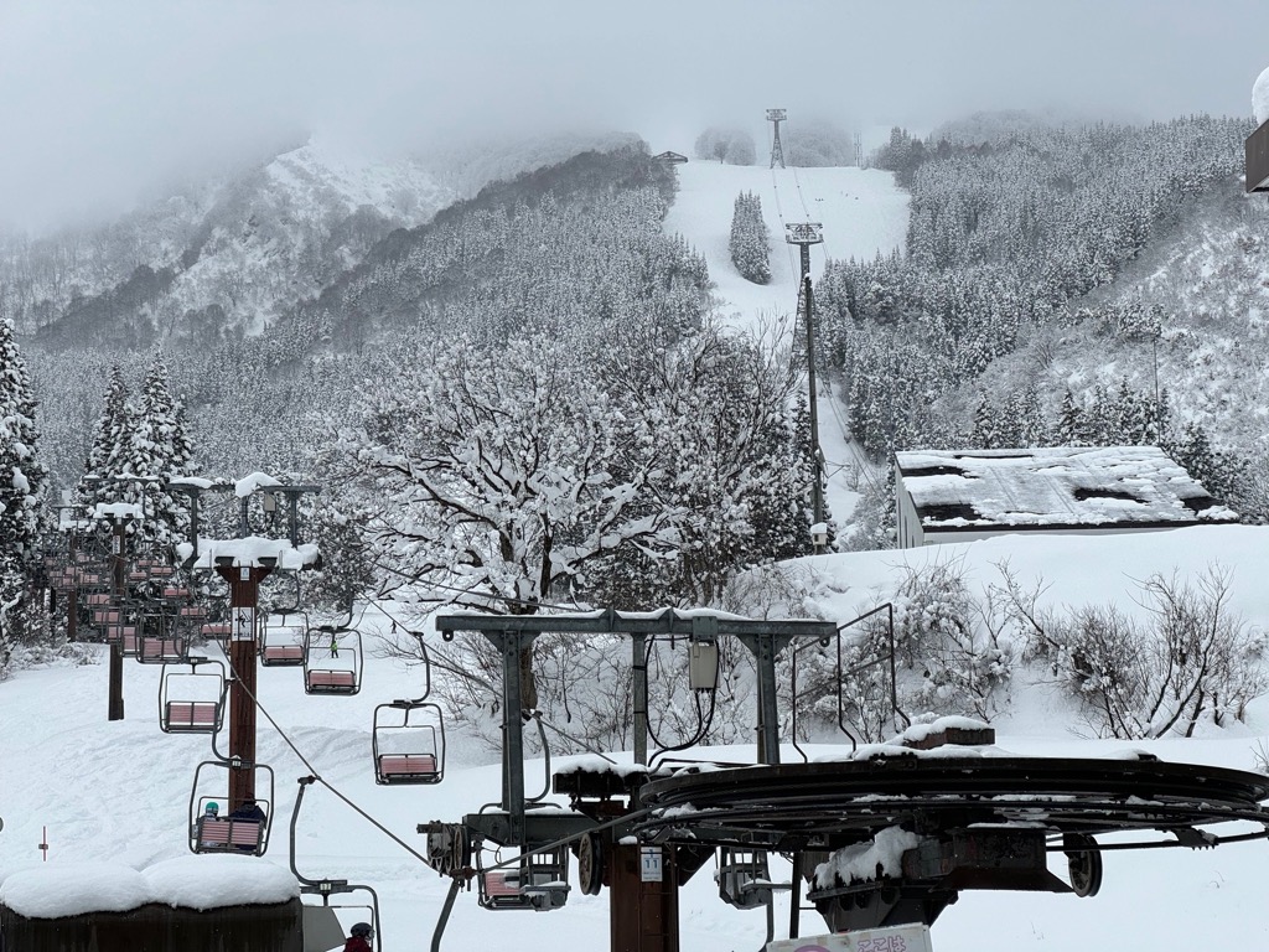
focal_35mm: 77
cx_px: 634
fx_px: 2823
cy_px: 476
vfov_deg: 19.1
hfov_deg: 25.3
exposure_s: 1/373
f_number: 2.8
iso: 25
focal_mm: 9
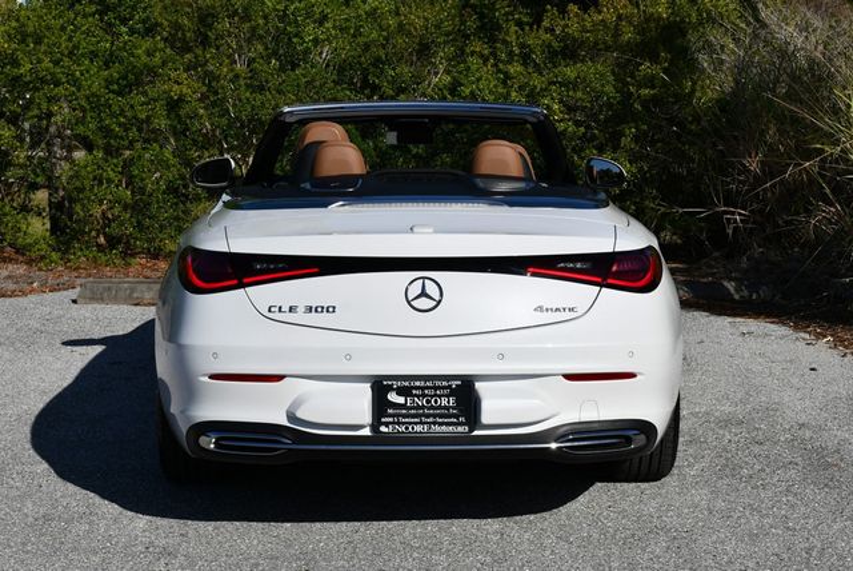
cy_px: 286
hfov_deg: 28.8
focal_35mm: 70
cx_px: 426
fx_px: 1660
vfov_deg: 19.5
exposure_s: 1/400
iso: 100
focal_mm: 35
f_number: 10
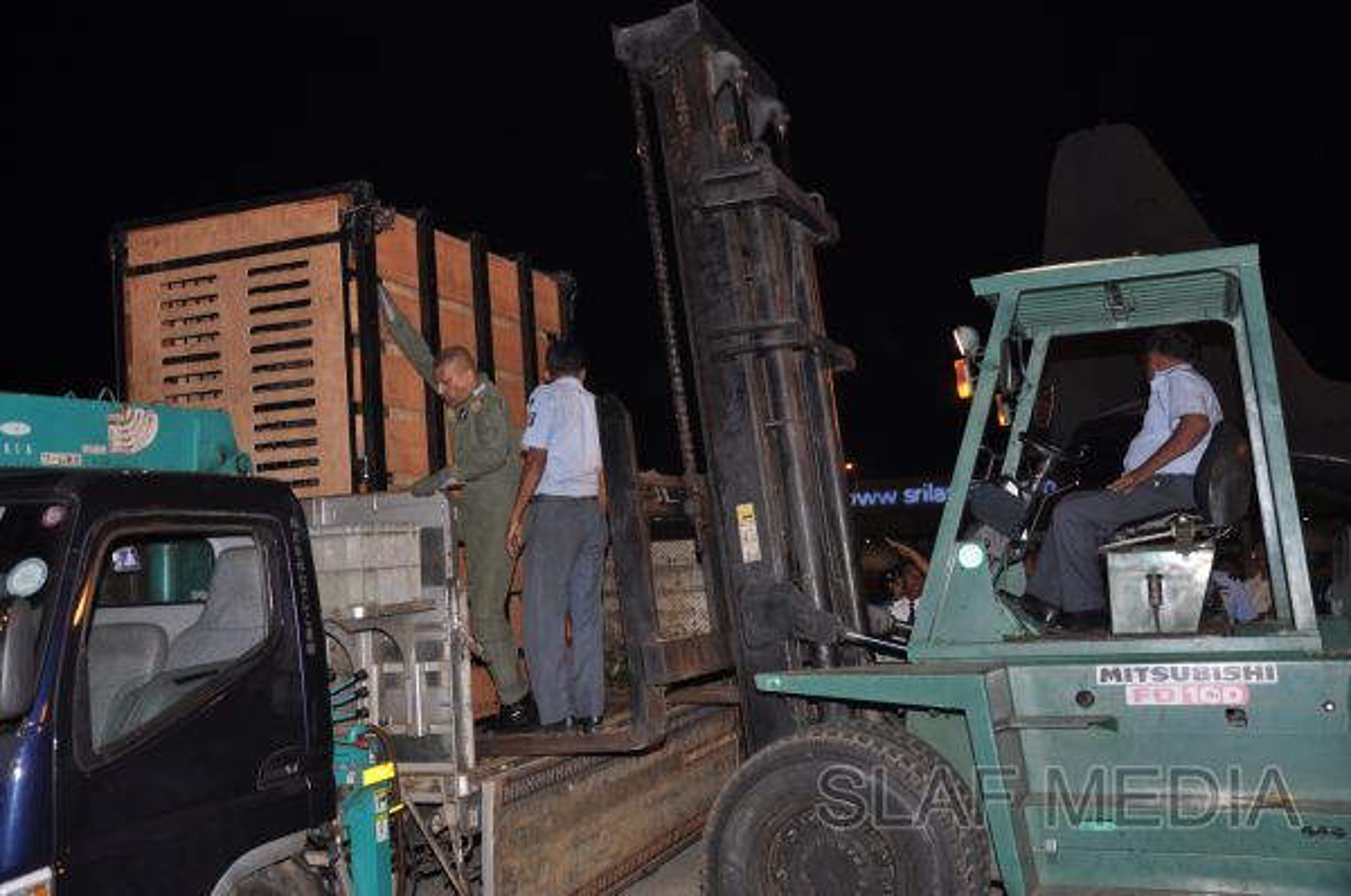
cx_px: 676
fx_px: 1349
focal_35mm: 36
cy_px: 448
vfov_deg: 36.8
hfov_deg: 53.2
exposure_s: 1/30
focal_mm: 24
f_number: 3.8
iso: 200
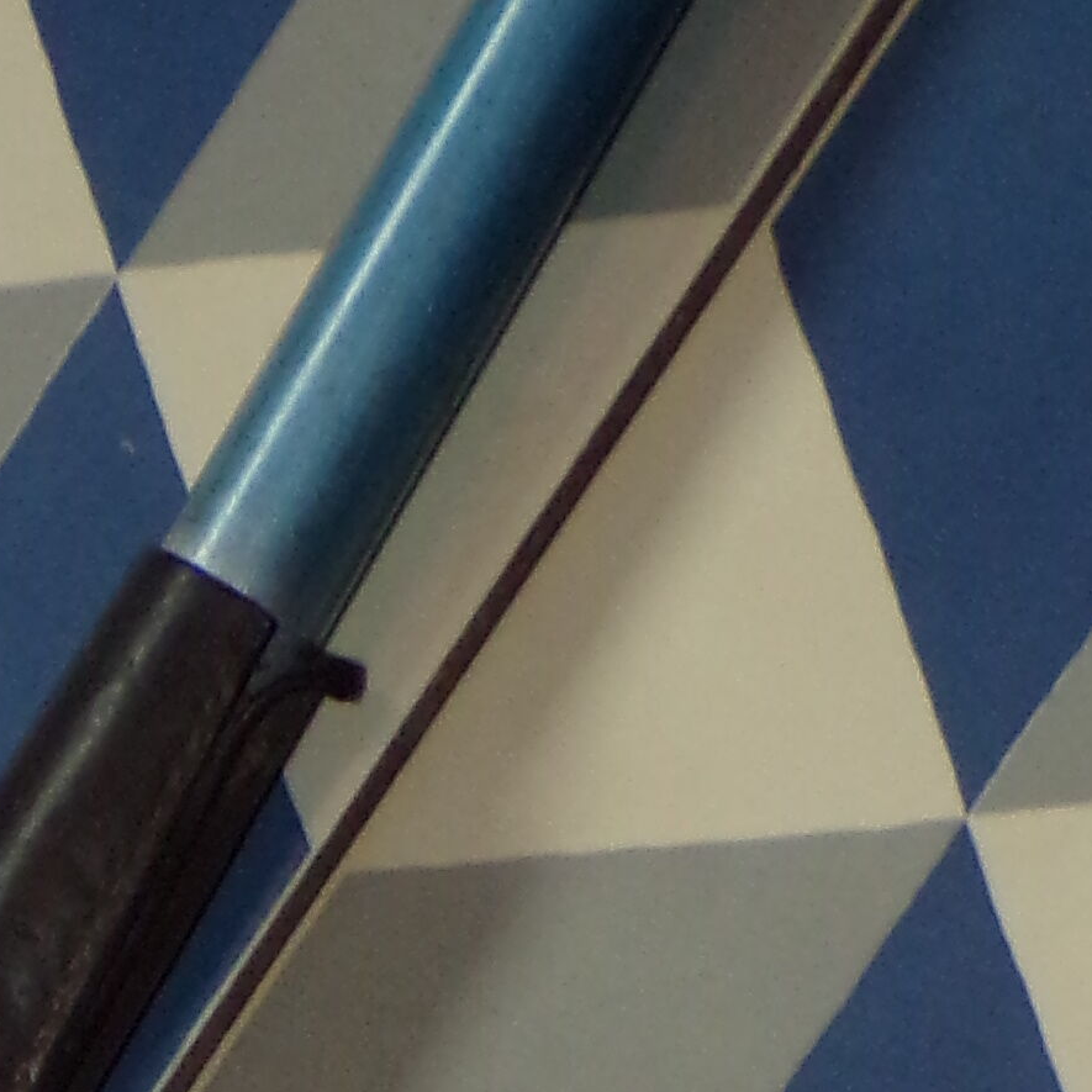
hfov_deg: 5.8
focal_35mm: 299
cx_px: -115
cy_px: 2557
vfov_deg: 5.7
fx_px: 10671
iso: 200
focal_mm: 11.6
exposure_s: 1/100
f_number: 3.8
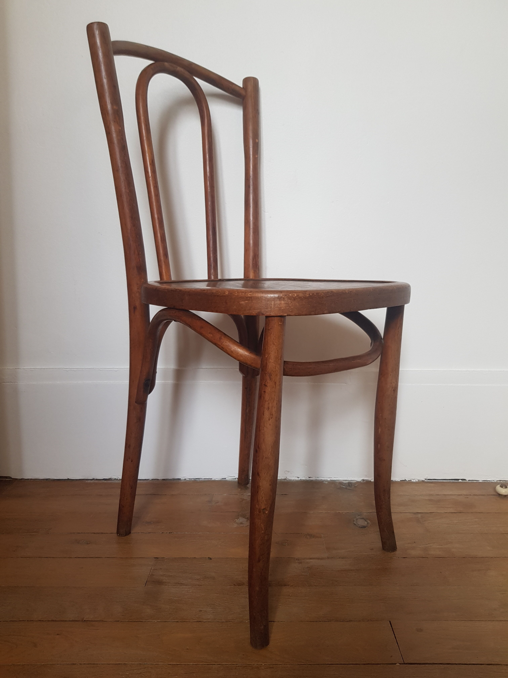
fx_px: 509
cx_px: 254
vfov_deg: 67.3
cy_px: 339
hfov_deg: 53.1
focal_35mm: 26
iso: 80
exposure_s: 1/100
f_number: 1.7
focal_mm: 4.2
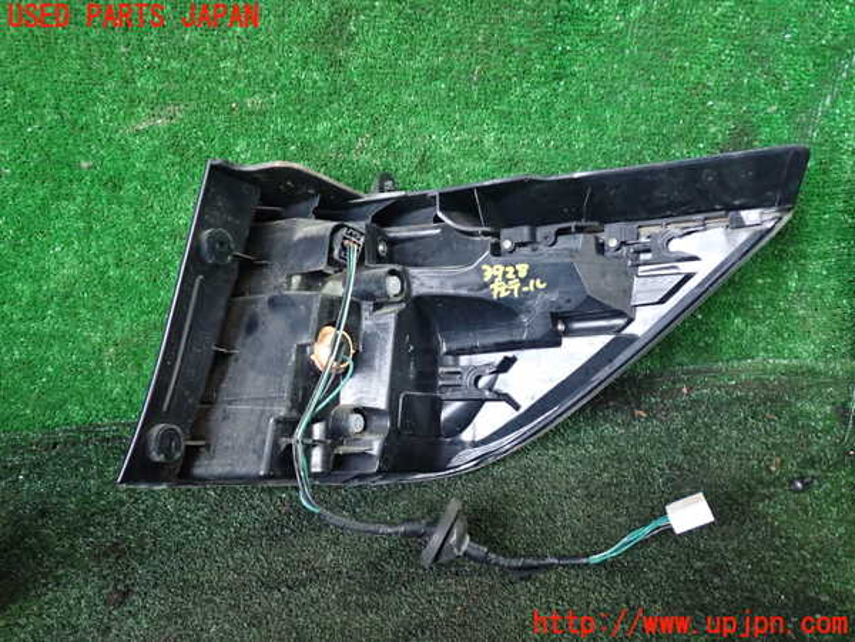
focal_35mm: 30
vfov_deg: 46.8
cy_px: 321
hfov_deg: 60.0
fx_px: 741
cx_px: 428
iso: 800
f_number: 2.3
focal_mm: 5.4
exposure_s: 1/30
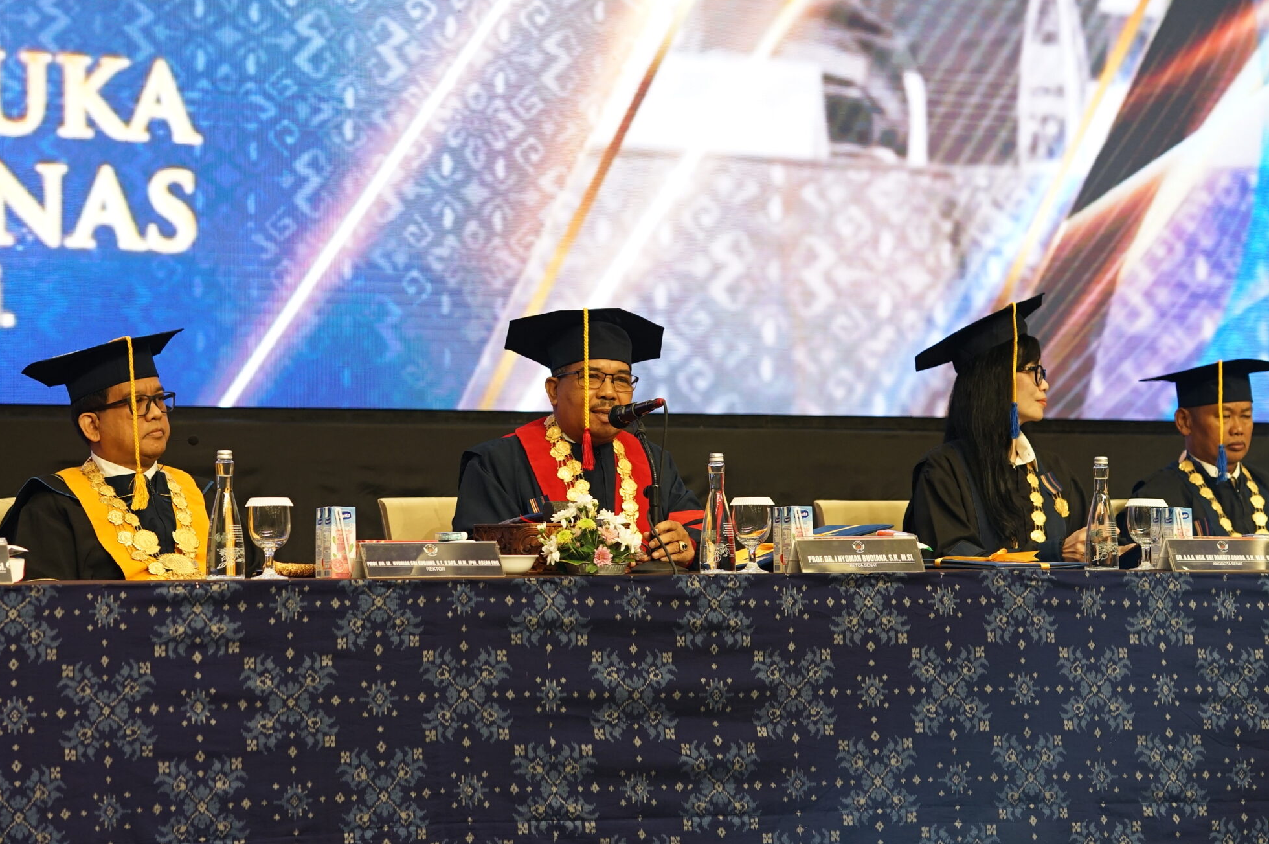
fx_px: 3909
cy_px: 381
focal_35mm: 111
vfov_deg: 12.3
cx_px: 550
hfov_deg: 18.4
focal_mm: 85
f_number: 2.8
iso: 1000
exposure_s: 1/125
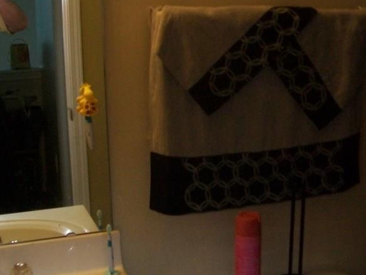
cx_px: 271
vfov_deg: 23.3
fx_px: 666
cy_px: 156
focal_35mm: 63
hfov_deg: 30.3
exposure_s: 1/60
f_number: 2.7
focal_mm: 6
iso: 160
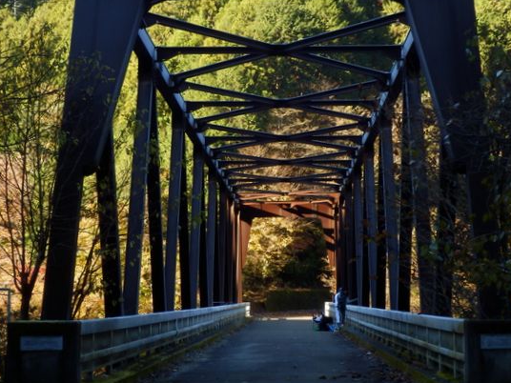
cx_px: 276
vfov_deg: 15.7
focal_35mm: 94
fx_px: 1388
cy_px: 170
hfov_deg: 20.9
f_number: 4.6
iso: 80
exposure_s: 1/60
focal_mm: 11.1
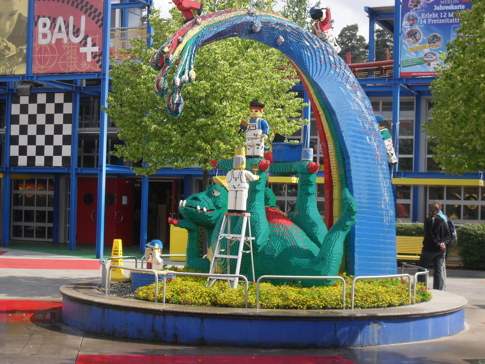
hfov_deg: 29.4
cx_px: 242
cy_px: 182
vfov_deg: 22.3
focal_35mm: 66
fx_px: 925
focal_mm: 11.7
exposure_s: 1/350
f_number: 4.6
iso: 100
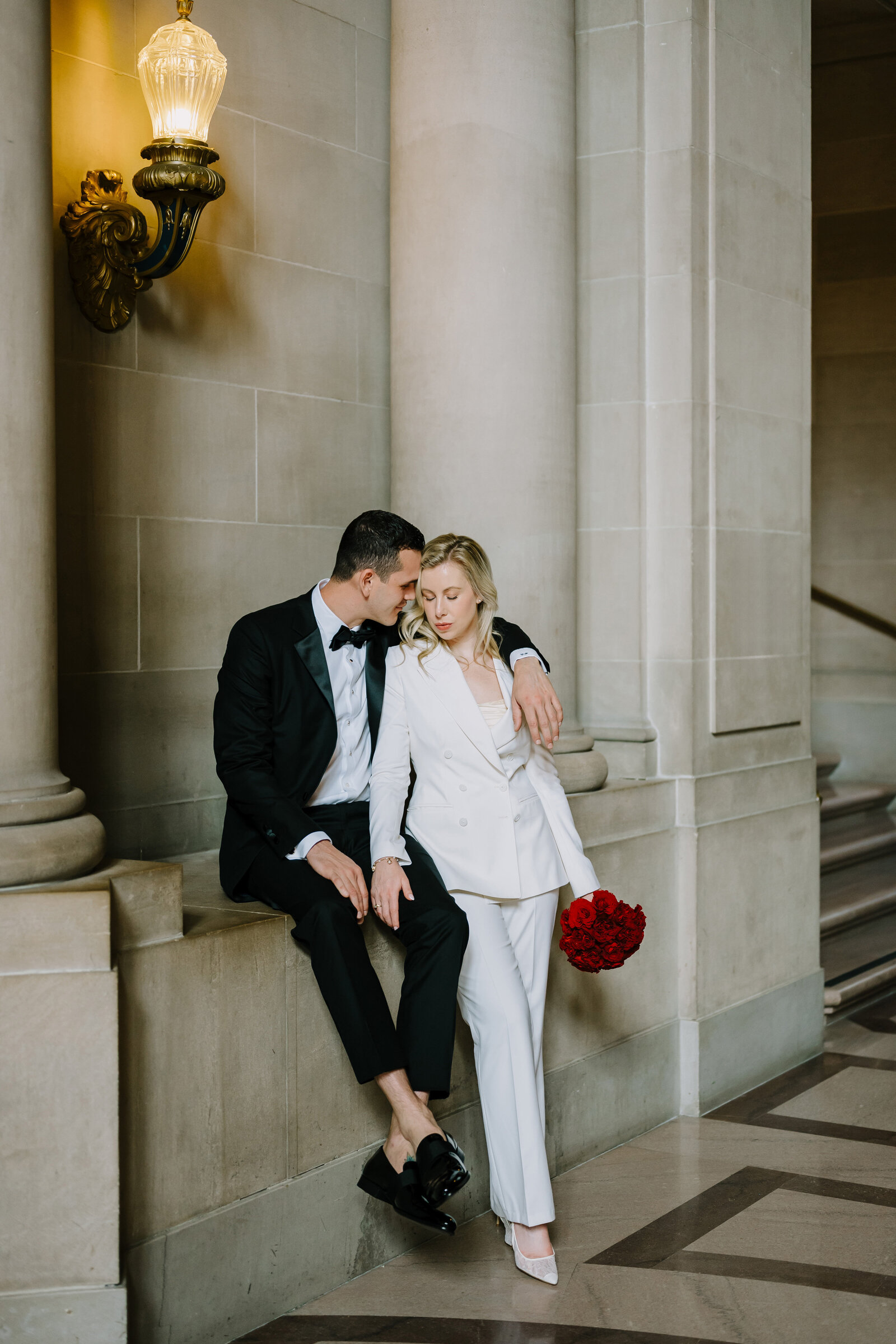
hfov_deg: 27.0
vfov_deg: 39.6
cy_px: 672
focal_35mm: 50
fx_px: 1867
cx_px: 448
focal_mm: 50
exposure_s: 1/640
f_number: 1.8
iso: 800
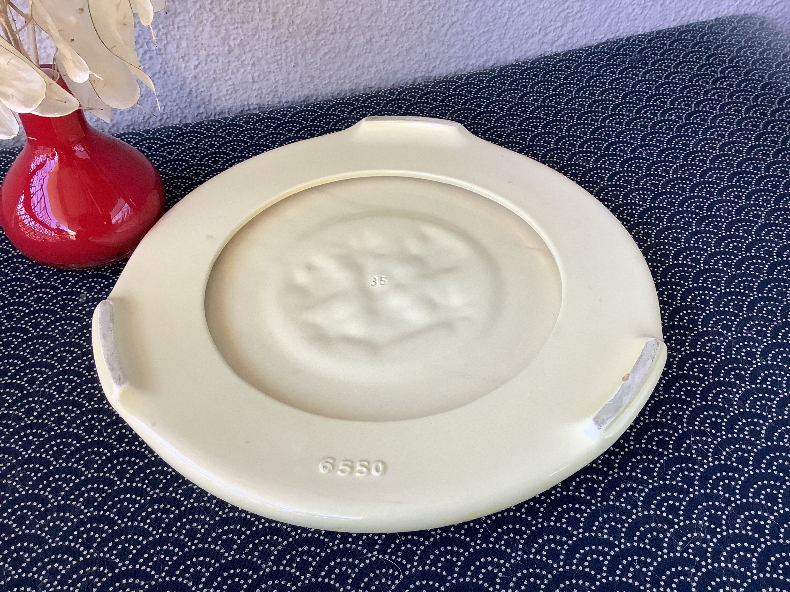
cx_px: 395
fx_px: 707
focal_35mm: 31
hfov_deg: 58.4
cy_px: 296
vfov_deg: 45.4
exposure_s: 1/100
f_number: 2.4
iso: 80
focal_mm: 3.3
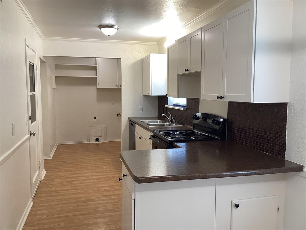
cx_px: 153
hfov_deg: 58.4
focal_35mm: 31
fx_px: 274
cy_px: 115
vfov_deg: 45.4
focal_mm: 3.3
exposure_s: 1/60
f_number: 2.4
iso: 125
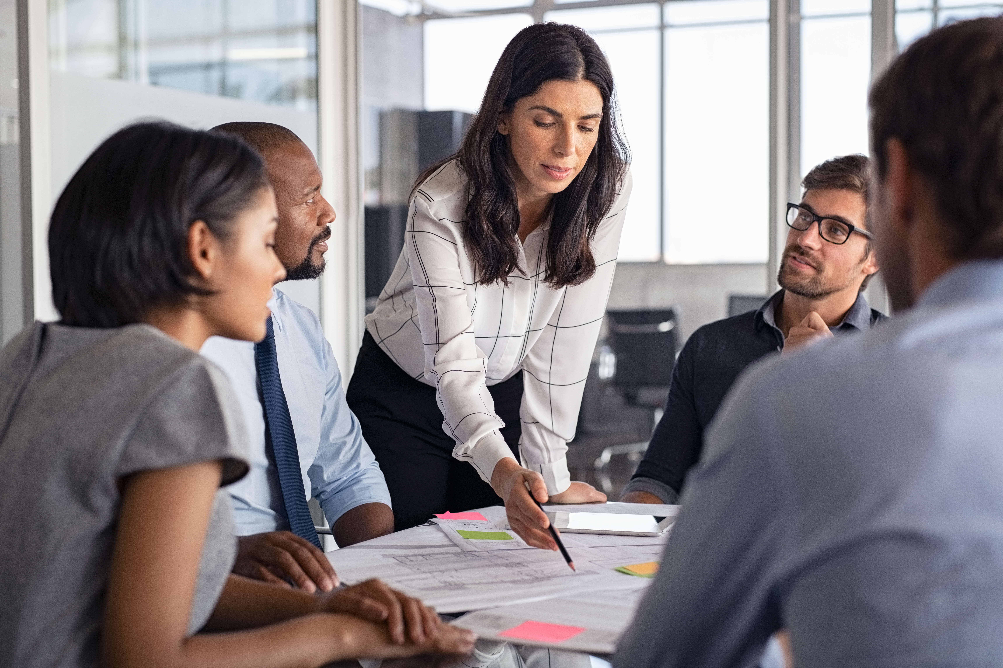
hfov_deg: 33.4
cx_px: 502
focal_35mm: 60
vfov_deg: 22.6
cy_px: 334
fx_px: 1671
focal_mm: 50
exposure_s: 1/200
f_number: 2.8
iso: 400
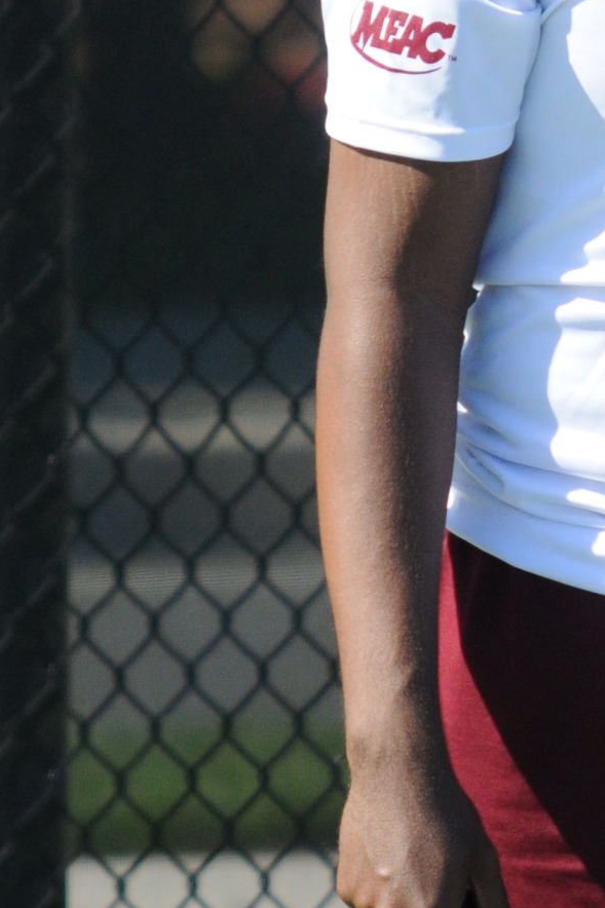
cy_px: 69
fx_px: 30764
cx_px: 717
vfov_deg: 1.7
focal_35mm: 1220
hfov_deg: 1.1
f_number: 7.1
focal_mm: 240
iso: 640
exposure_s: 1/1000
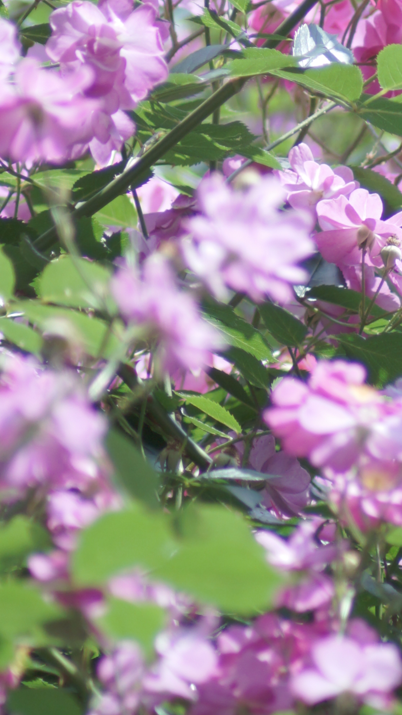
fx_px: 22156
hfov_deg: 1.0
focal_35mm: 1169
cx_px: 346
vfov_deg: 1.8
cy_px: 116
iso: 400
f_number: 5.6
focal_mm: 300
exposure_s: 1/500
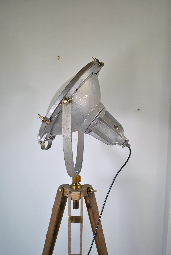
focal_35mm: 36
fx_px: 256
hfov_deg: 37.0
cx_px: 86
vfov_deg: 53.1
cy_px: 128
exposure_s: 1/160
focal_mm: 24
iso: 200
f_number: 4
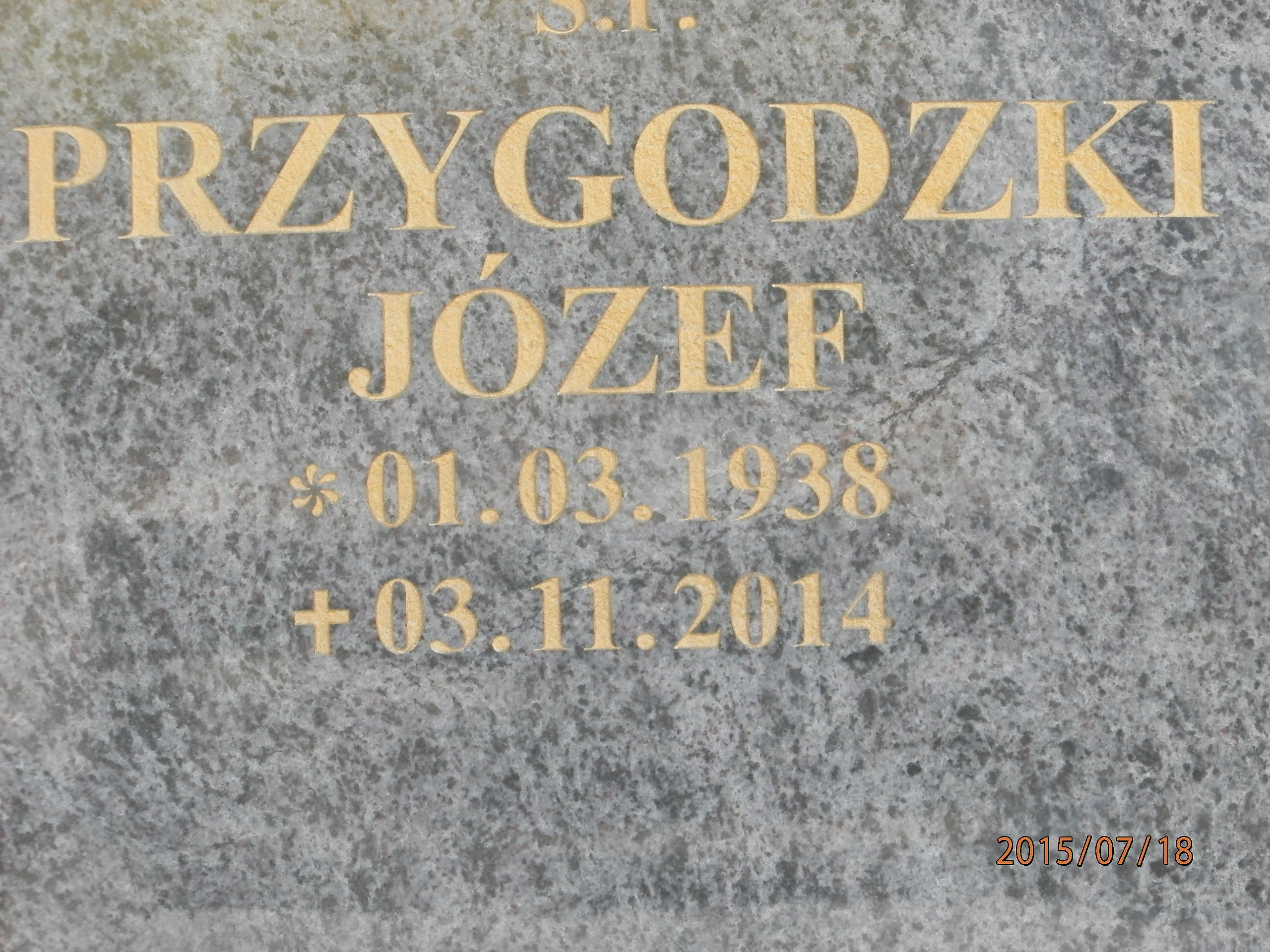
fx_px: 10309
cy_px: 476
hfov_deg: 7.0
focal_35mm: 281
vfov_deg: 5.3
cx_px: 635
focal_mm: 50.2
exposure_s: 1/50
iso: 200
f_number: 5.6
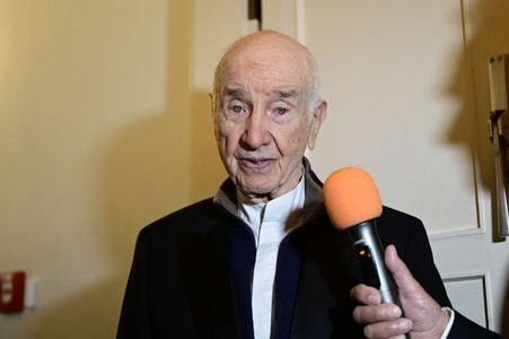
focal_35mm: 49
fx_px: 692
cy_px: 170
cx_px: 254
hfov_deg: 40.4
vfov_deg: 27.5
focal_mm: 49
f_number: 2.8
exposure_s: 1/400
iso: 4000
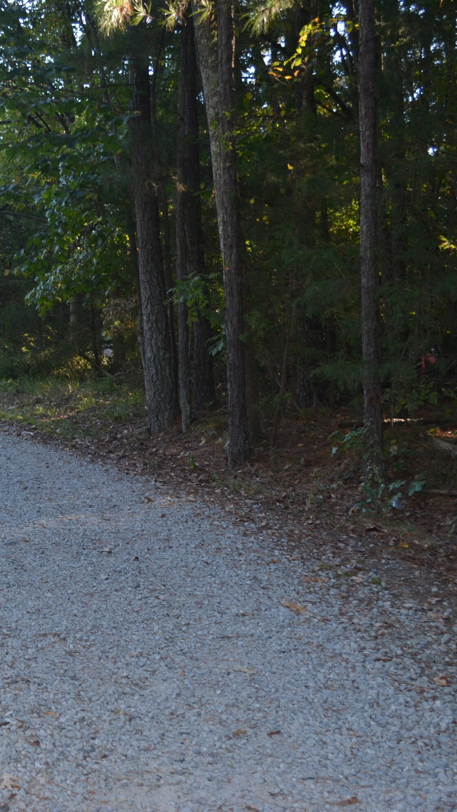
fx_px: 1120
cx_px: -47
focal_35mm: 52
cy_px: 405
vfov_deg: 39.9
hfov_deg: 21.8
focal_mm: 22
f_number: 4
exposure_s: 1/125
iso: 180
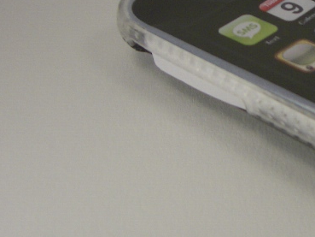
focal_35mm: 97
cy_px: 66
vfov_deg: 15.2
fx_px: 883
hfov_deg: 19.1
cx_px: 381
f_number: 2.6
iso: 50
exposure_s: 1/500
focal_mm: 5.8
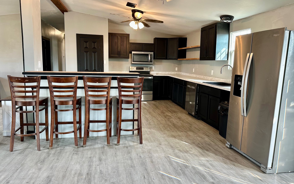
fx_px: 208
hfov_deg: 70.4
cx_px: 146
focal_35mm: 26
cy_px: 90
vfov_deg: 47.6
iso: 160
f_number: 1.78
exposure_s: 1/60
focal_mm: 6.86
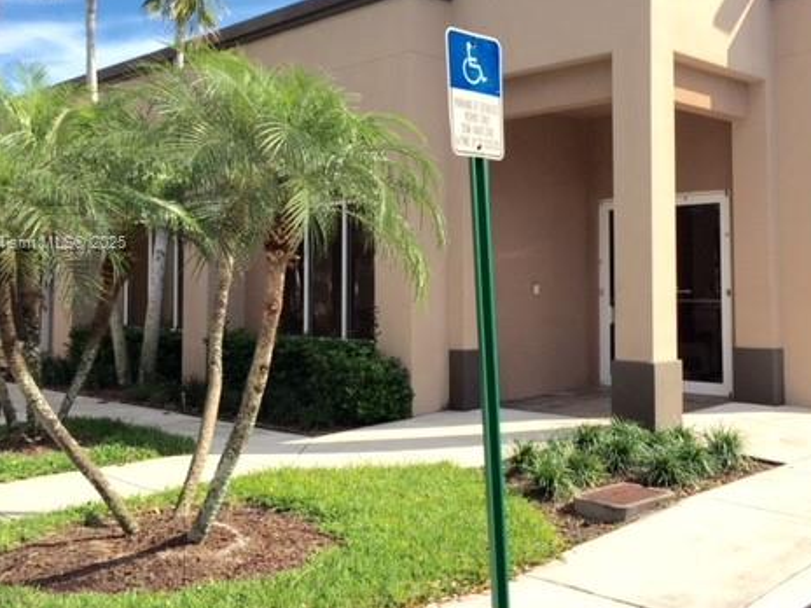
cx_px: 444
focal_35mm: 40
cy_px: 245
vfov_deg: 35.8
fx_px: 937
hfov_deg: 46.7
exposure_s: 1/1980
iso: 32
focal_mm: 4.15
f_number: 2.2
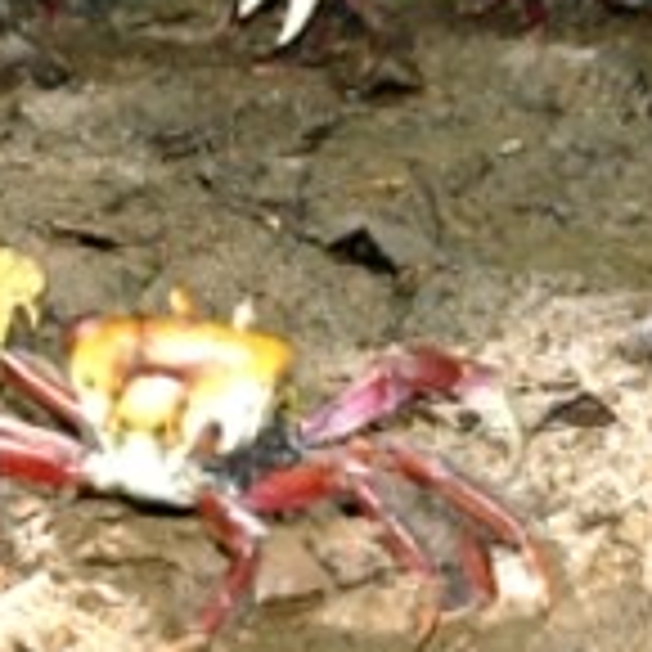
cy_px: 11
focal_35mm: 218
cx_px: 198
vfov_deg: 8.0
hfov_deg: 8.0
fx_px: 4645
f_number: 5.6
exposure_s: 1/80
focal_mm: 52
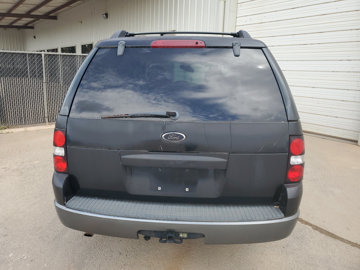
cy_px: 135
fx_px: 270
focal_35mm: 26
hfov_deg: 67.3
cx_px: 180
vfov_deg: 53.1
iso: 50
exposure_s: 1/833
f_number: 1.5
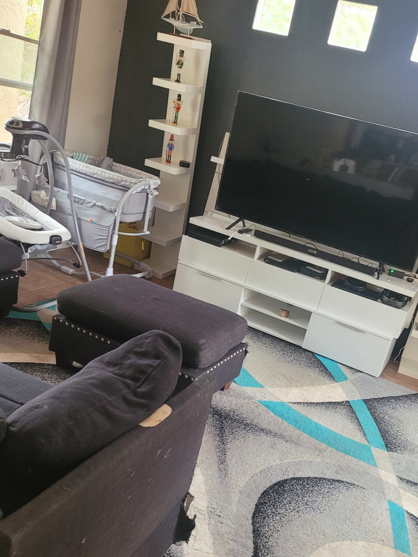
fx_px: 596
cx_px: 259
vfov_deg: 50.0
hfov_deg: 38.4
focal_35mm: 37
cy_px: 313
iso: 250
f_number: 1.8
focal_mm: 5
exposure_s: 1/59
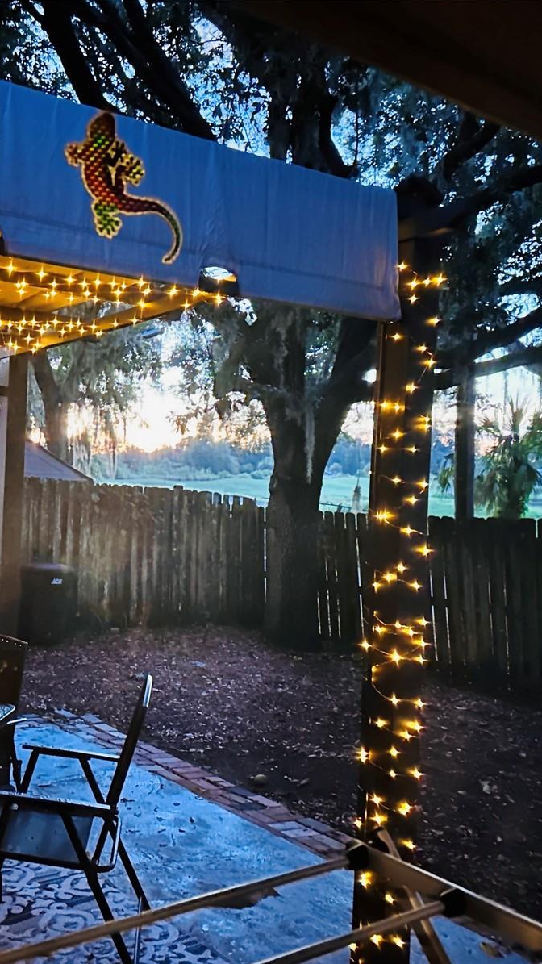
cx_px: 128
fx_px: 894
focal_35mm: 35
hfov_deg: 33.0
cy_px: 482
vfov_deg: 56.6
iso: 3200
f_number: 1.78
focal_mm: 6.86
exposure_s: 1/15
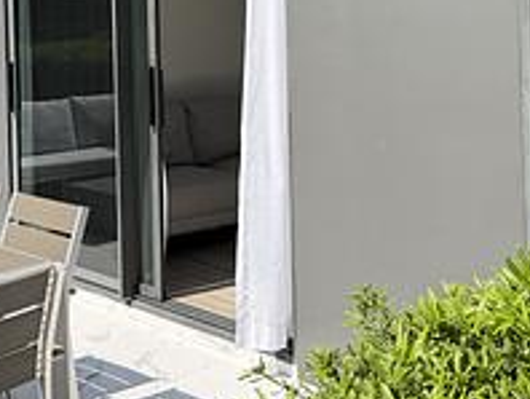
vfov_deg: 23.0
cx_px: 257
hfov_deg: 31.2
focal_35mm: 62
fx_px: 950
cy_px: 27
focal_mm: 6.76
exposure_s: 1/3953
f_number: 1.78
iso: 100
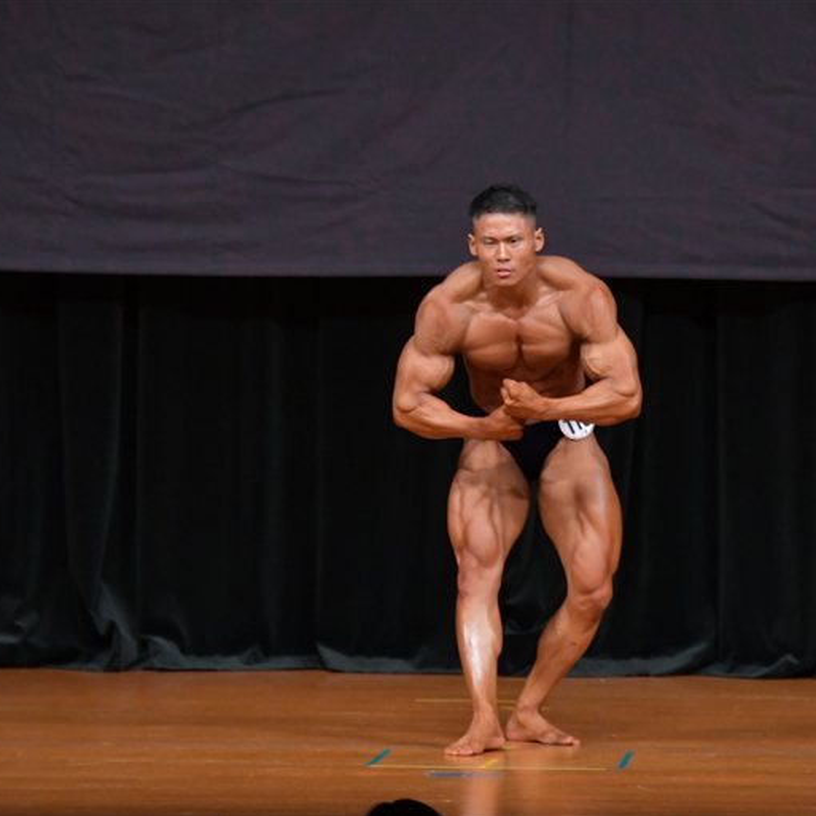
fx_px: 9761
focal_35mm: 366
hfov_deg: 4.8
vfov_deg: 4.8
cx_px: 491
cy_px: 409
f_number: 5.6
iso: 4000
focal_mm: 190
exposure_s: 1/400
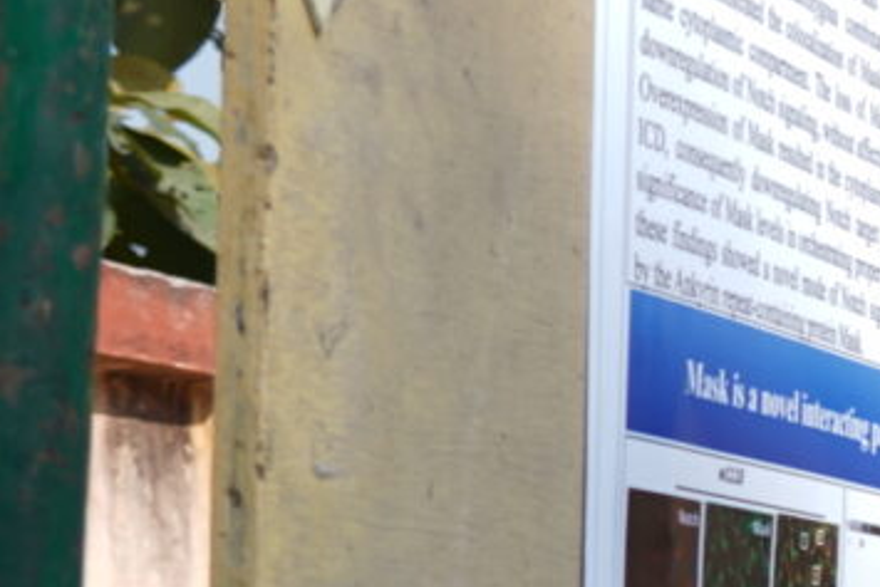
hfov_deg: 9.8
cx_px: 2417
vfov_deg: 7.8
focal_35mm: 173
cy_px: 878
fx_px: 4230
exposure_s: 1/125
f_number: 6.3
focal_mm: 24
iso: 64
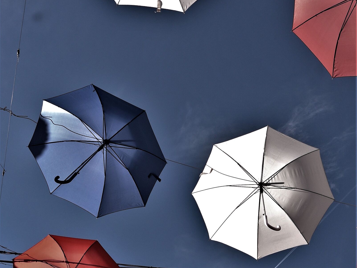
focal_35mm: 52
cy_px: 177
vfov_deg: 27.9
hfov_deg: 36.8
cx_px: 178
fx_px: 536
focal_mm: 24
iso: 800
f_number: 10
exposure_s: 1/2000
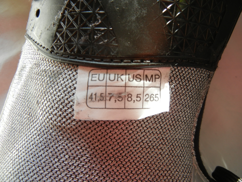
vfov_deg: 46.8
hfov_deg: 60.0
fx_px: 210
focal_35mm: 30
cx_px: 121
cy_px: 91
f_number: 3.5
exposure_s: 1/91.5
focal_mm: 5.4
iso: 160
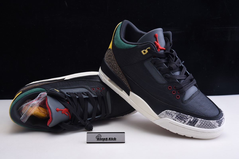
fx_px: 305
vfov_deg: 29.3
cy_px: 80
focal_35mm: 46
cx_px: 120
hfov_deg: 42.7
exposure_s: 1/125
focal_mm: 46
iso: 100
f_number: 11
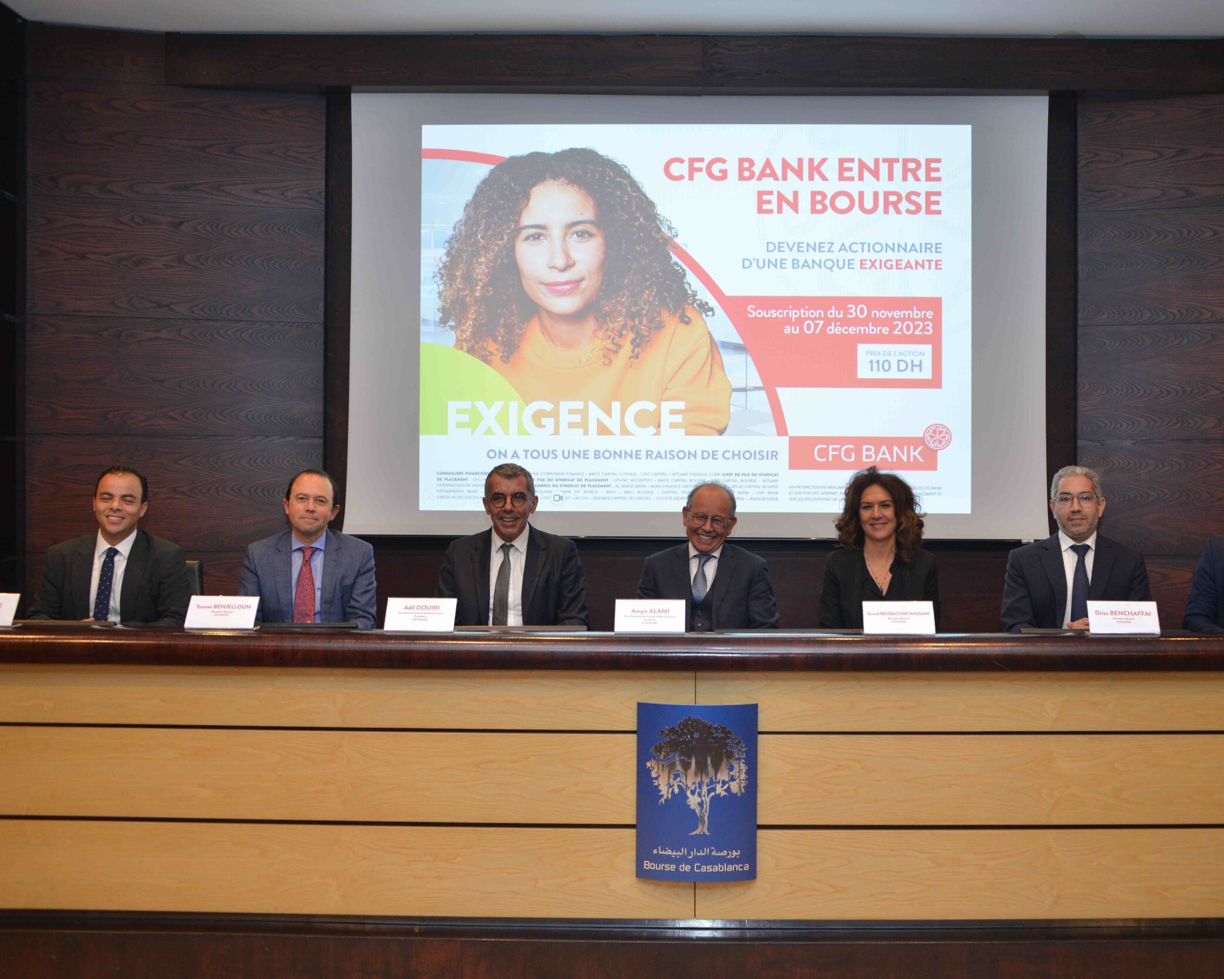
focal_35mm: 37
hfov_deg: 48.9
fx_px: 1340
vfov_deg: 40.1
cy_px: 480
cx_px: 701
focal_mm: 32
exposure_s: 1/60
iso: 800
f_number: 4
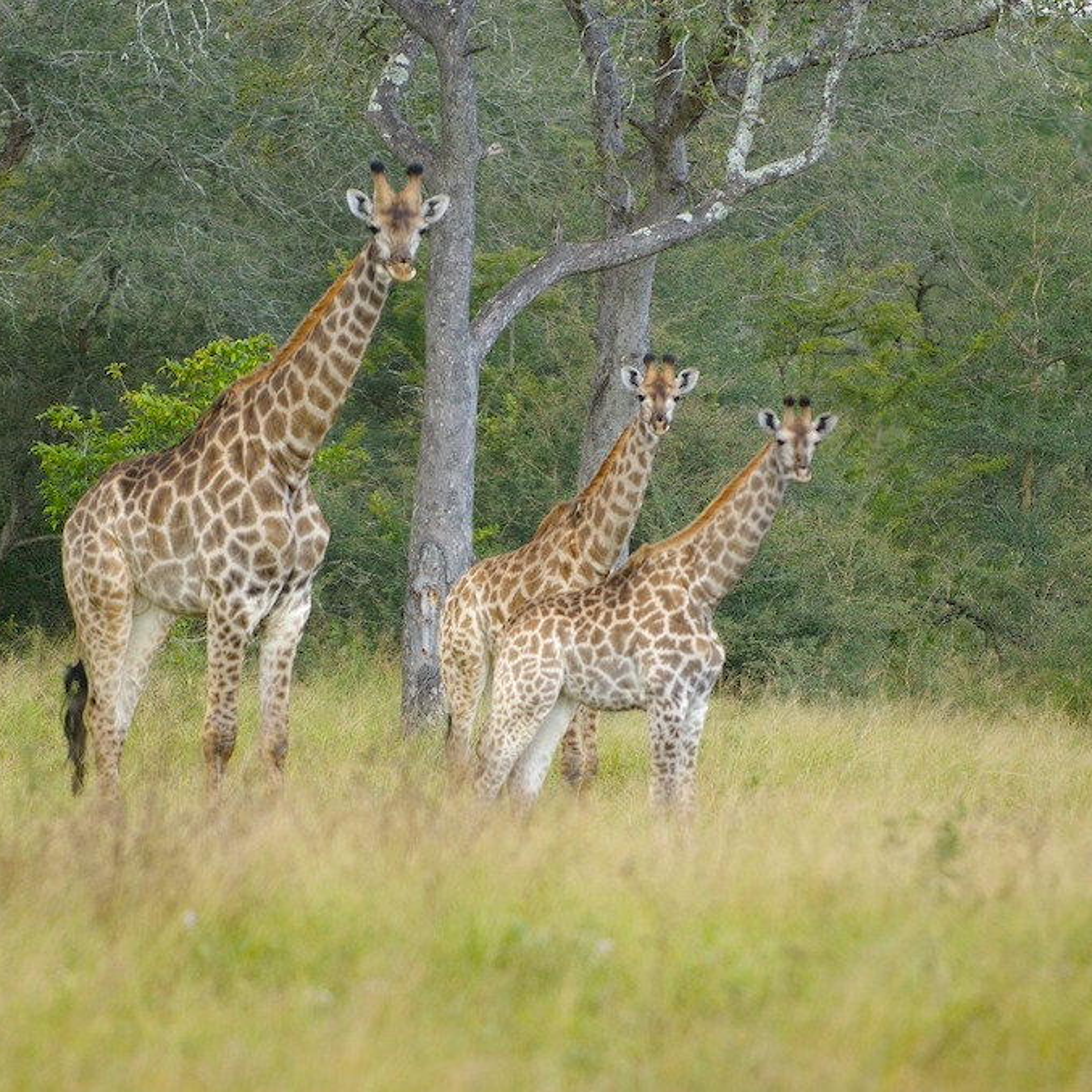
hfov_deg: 4.6
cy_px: 546
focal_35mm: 385
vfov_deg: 4.6
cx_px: 486
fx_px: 13741
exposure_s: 1/250
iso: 250
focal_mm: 200
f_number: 2.8
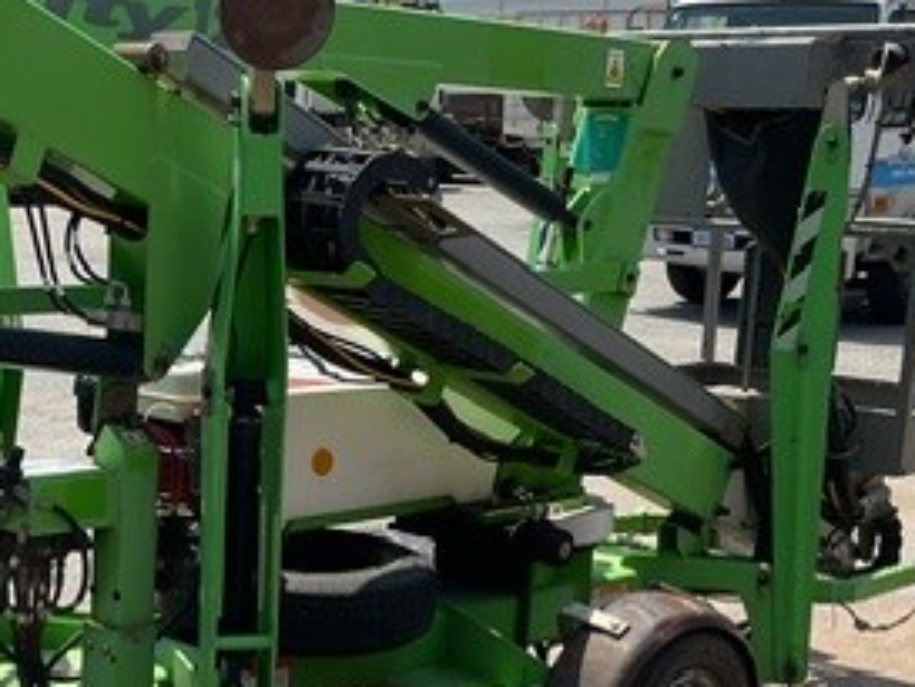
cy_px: 540
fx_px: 1798
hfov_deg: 28.0
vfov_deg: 21.4
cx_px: 204
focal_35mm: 68
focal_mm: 3
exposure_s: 1/1984
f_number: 1.8
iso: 16
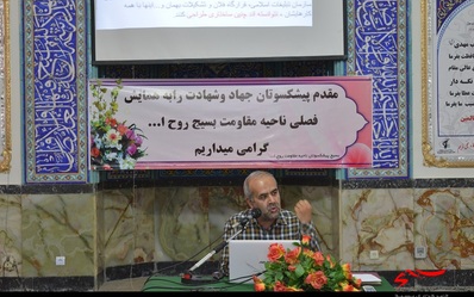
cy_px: 149
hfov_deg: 24.5
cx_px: 237
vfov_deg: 15.5
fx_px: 1092
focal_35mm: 85
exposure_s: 1/15
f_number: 5.6
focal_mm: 55
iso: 1100
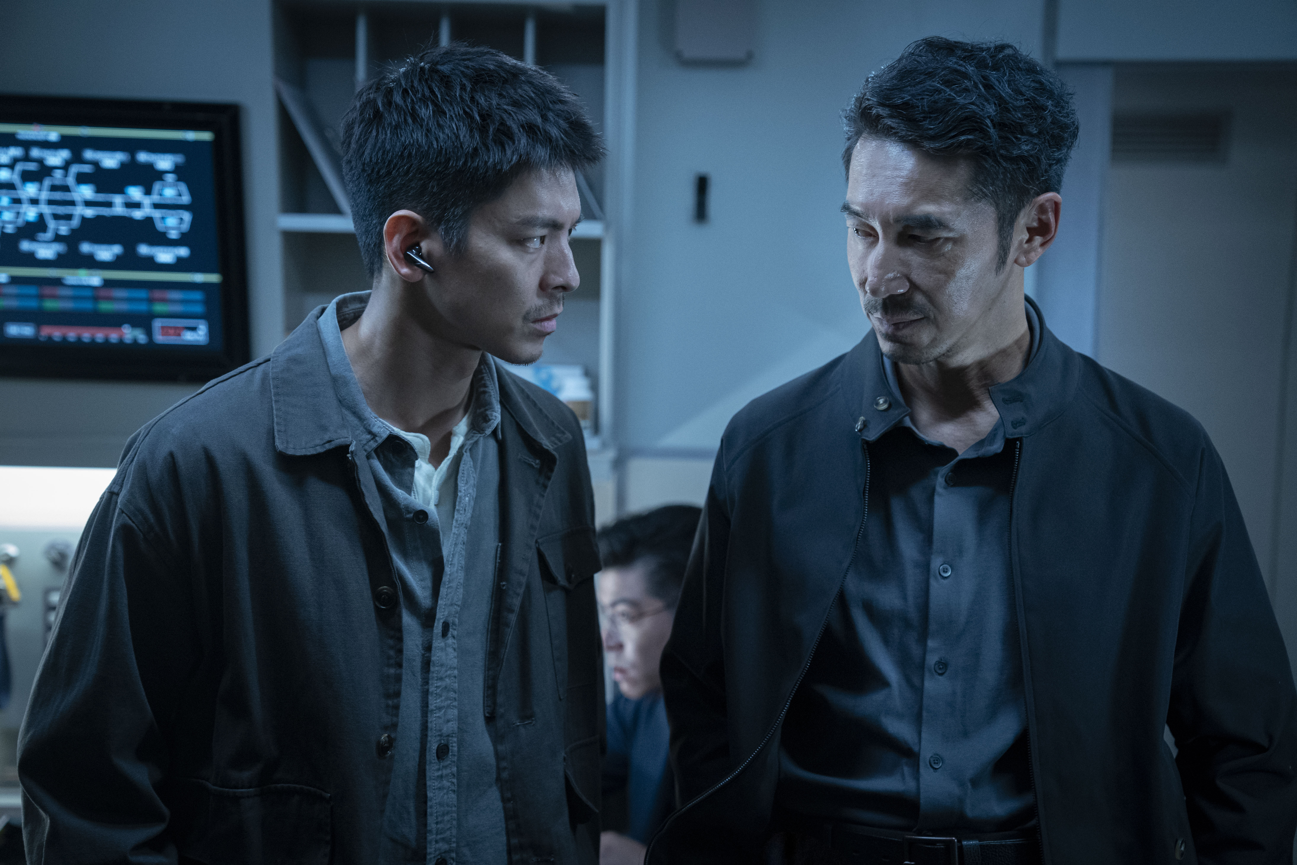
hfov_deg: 34.5
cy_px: 432
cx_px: 648
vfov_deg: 23.4
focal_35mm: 58
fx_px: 2089
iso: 6400
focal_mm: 58
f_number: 2.8
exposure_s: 1/200
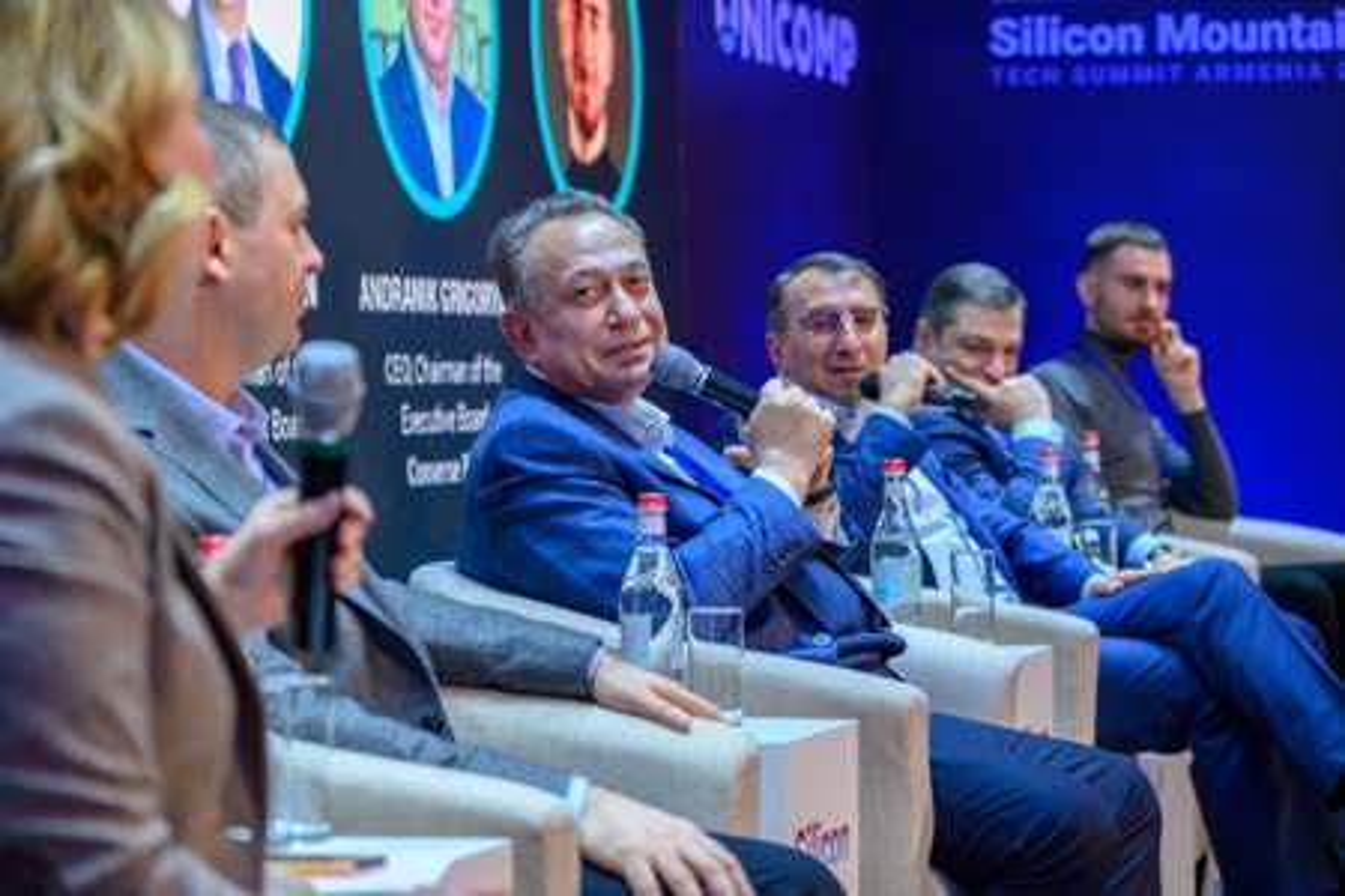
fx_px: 4109
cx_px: 672
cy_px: 448
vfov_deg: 12.5
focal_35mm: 110
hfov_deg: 18.6
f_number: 5
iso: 3200
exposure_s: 1/125
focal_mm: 110
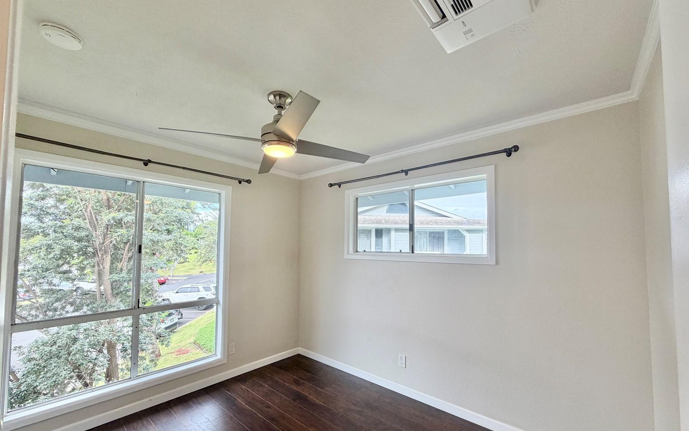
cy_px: 234
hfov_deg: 101.5
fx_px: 282
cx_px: 343
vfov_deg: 74.6
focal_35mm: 15
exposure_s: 1/120
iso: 125
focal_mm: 2.22
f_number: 2.2
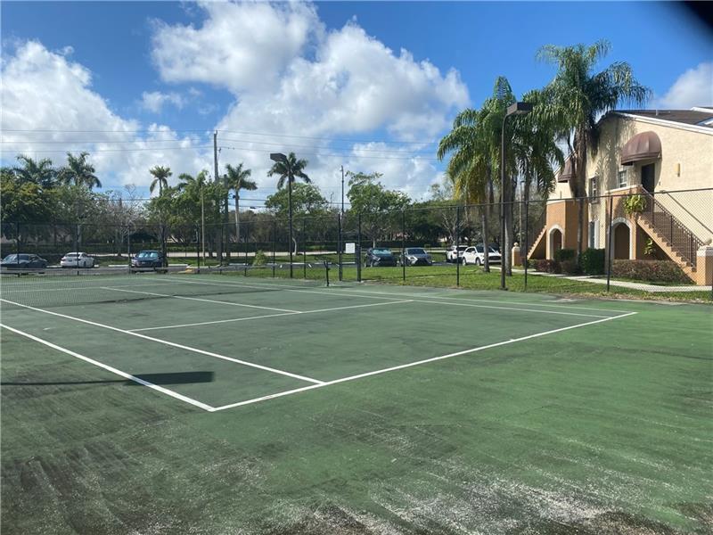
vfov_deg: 53.1
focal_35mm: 26
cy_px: 268
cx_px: 356
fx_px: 536
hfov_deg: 67.3
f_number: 1.8
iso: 32
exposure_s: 1/3401
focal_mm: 4.25
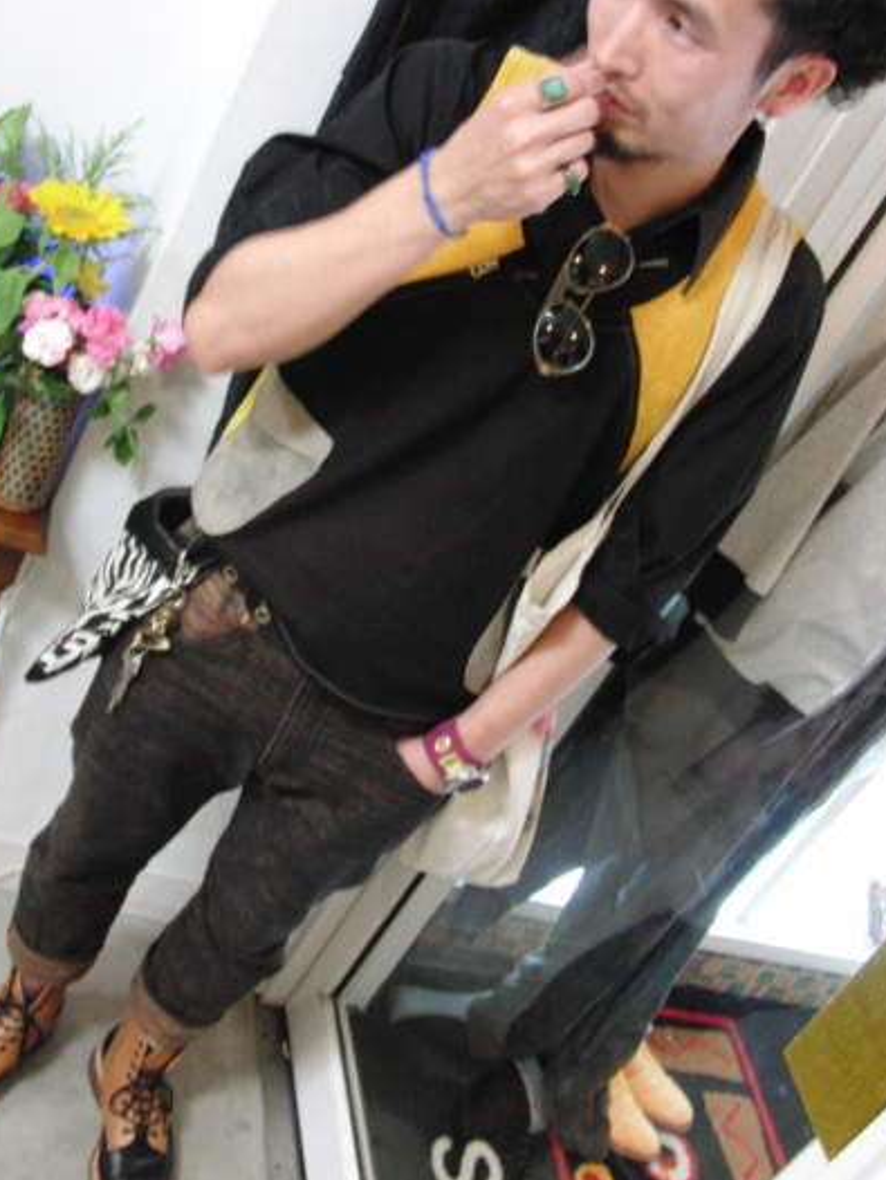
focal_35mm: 45
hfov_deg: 32.2
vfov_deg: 41.9
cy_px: 480
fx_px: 1534
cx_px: 399
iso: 400
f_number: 3.6
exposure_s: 1/10
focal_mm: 6.42
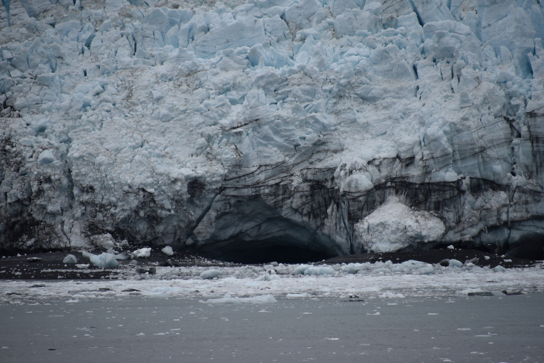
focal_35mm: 300
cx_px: 272
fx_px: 4534
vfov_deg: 4.6
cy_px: 182
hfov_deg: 6.9
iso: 280
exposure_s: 1/640
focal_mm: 300
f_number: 5.6
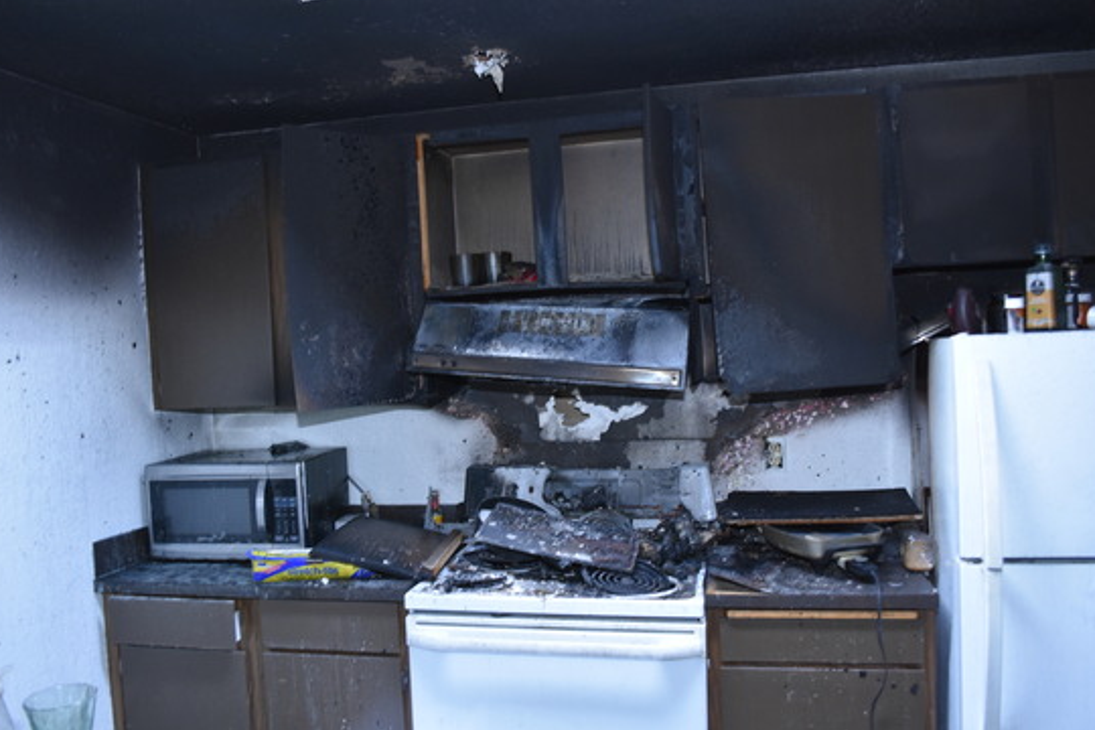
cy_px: 362
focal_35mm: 28
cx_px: 537
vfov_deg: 46.4
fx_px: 852
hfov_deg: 65.5
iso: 1100
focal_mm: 18
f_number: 4
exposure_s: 1/60
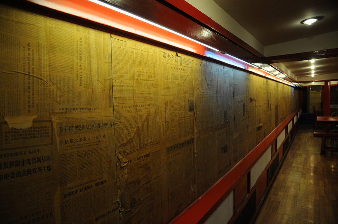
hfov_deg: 73.8
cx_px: 169
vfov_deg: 53.0
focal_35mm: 24
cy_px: 112
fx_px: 225
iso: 640
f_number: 3.5
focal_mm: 16
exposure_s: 1/100
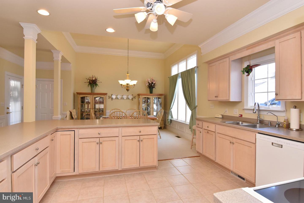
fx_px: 152
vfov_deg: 67.5
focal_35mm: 18
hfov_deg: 90.0
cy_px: 102
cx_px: 152
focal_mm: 12
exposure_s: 1/60
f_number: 8
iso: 800
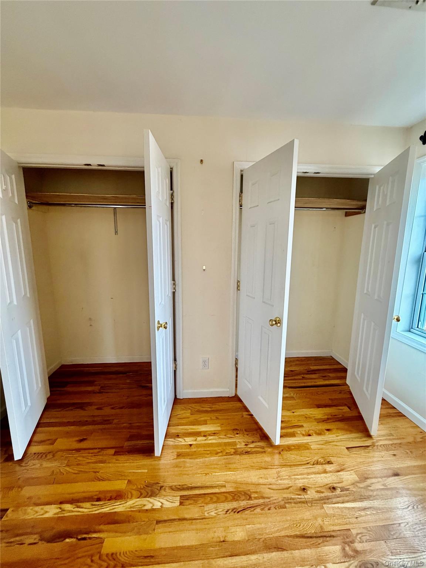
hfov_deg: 85.7
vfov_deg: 102.1
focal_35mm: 14
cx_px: 213
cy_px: 284
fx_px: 230
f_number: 2.2
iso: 320
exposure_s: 1/65
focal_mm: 2.22
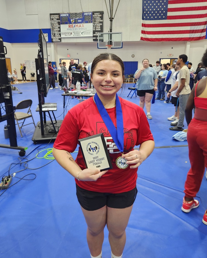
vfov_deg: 67.9
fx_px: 191
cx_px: 107
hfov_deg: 56.8
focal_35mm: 25
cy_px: 116
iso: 500
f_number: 1.8
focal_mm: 5.4
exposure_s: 1/120
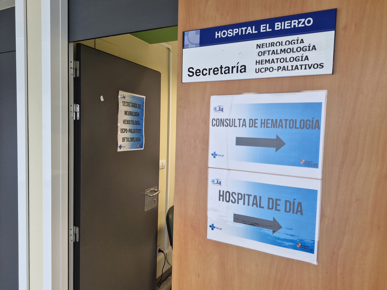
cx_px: 194
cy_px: 145
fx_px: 257
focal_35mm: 23
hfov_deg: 73.9
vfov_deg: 58.9
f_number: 1.8
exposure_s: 1/100
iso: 80
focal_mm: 5.54
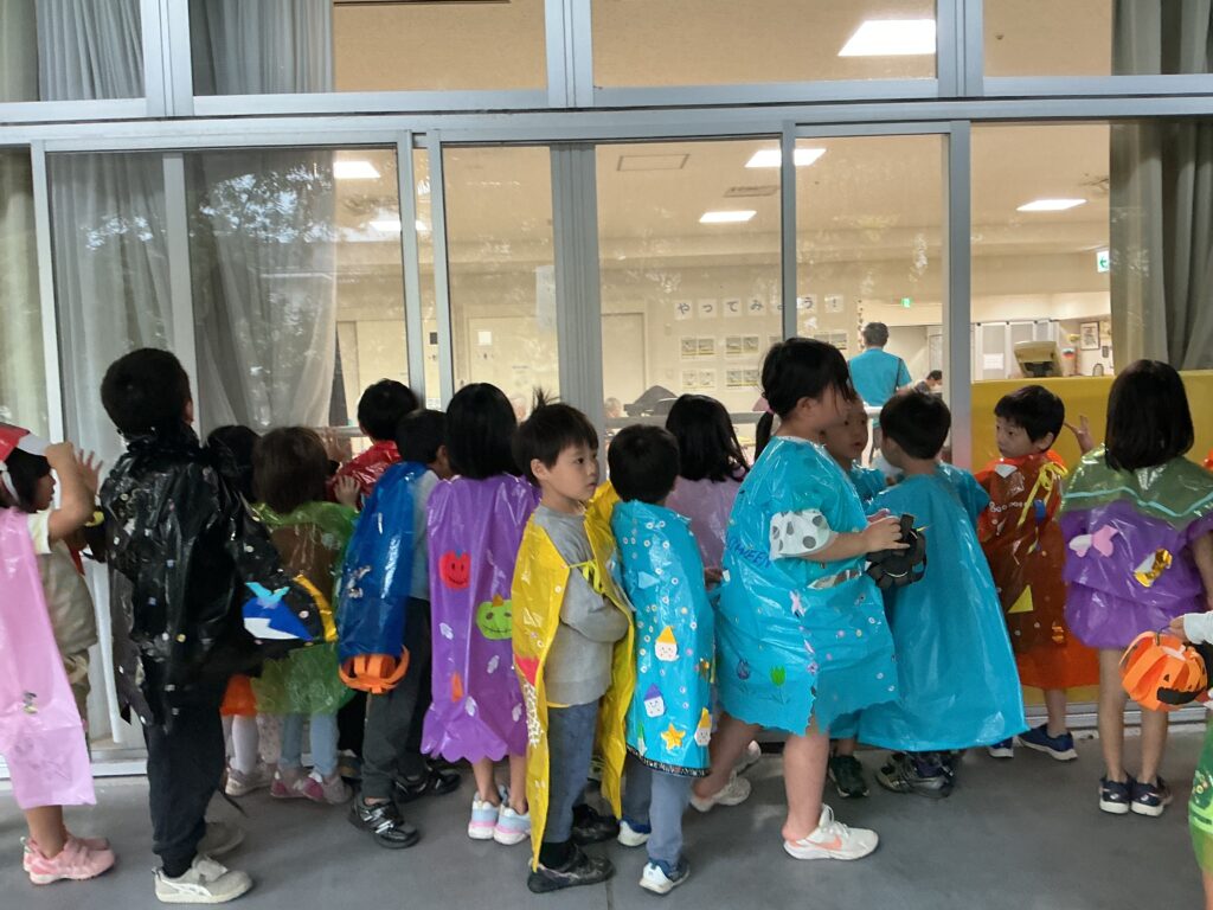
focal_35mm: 29
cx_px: 606
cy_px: 455
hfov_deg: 61.7
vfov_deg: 48.2
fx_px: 1016
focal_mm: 3
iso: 160
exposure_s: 1/60
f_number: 1.8
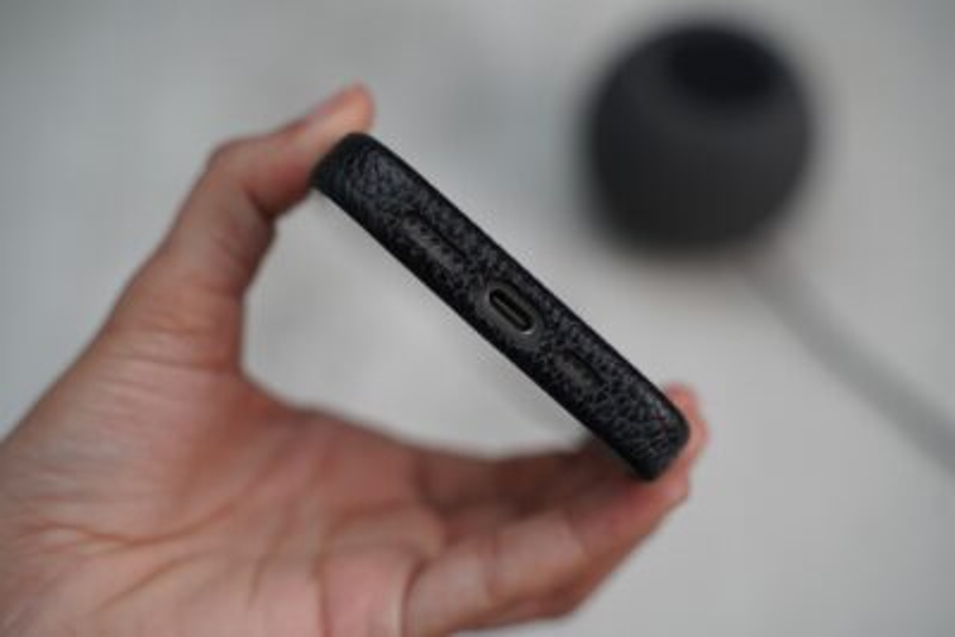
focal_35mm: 52
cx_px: 478
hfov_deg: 38.2
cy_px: 318
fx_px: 1380
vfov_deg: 26.0
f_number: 4
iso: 1250
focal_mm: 52
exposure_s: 1/160
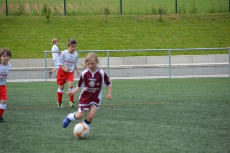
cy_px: 76
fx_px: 1915
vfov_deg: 4.6
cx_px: 115
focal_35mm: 300
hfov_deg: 6.9
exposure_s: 1/1000
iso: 400
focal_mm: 200
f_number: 5.6
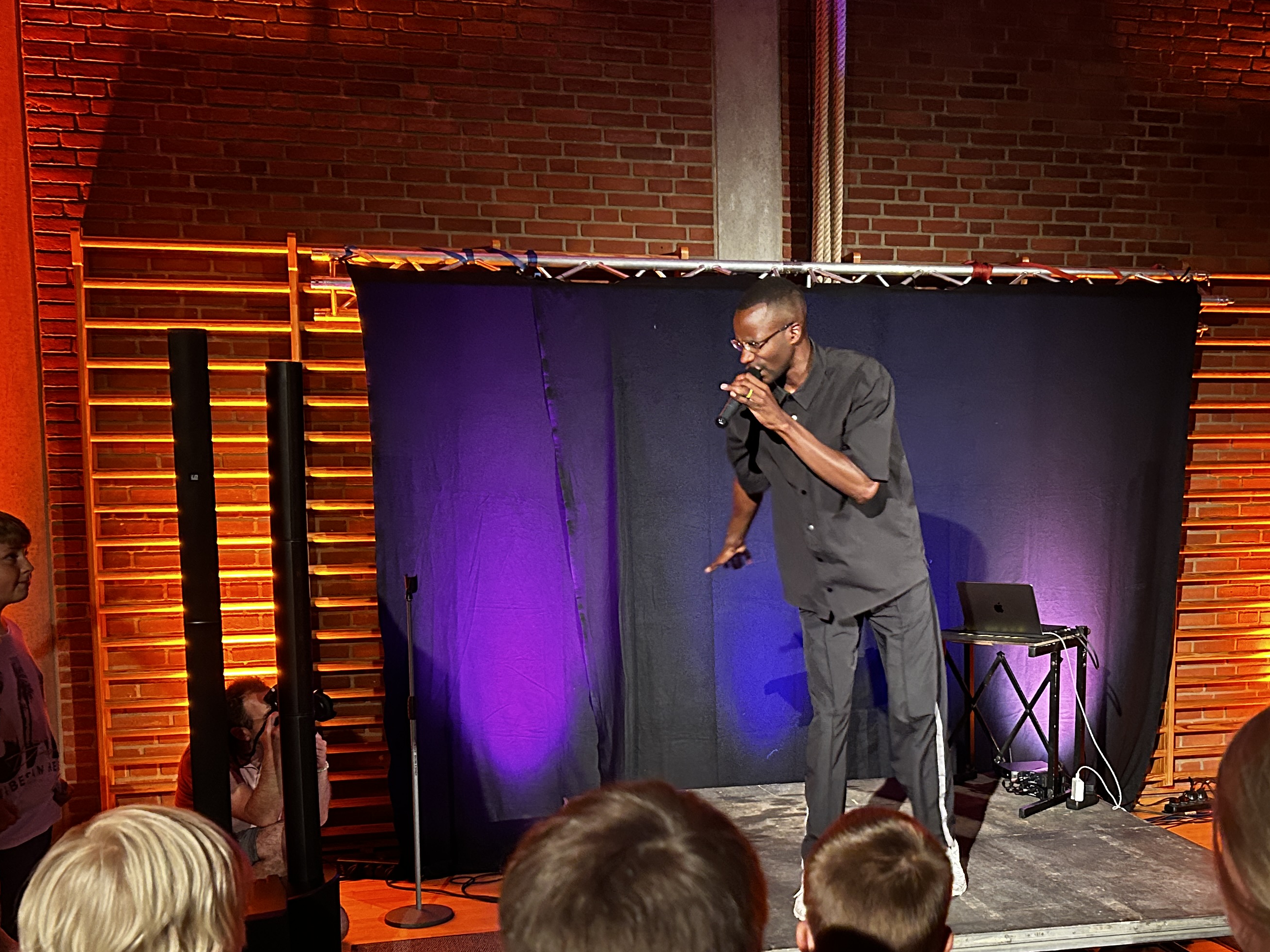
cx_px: 741
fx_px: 1468
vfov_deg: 35.7
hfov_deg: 46.6
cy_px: 611
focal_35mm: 40
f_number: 1.5
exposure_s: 1/35
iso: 500
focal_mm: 5.7
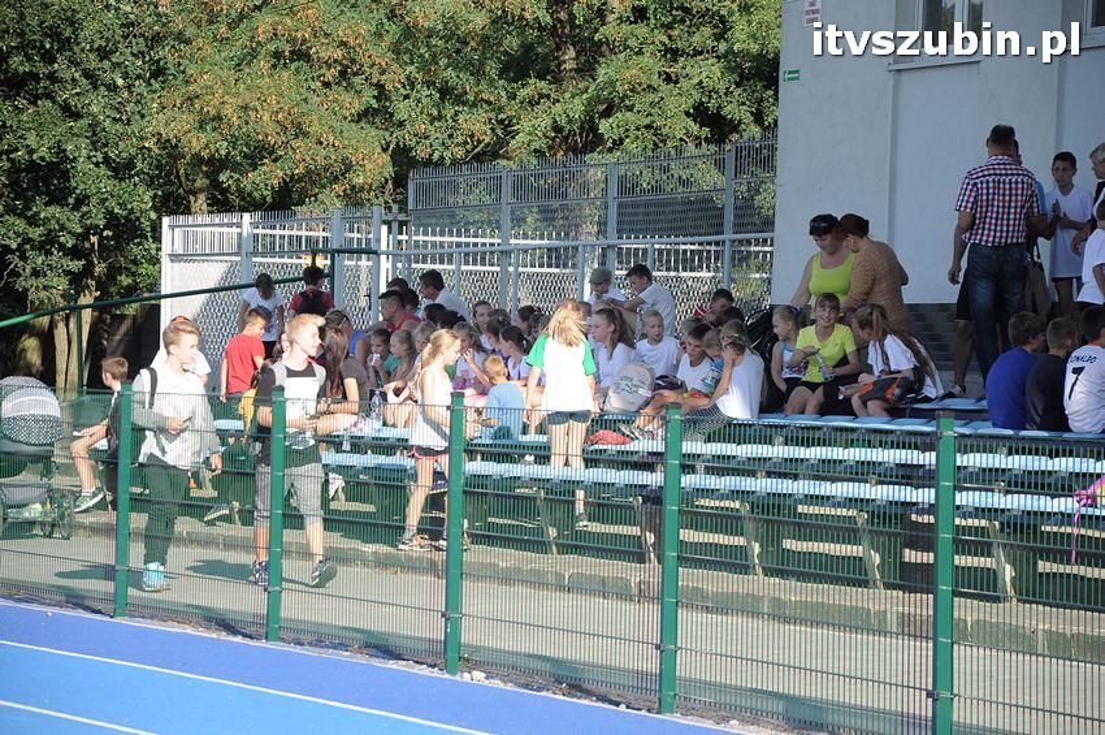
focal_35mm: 158
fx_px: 4830
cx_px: 552
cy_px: 368
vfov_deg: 8.7
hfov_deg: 13.1
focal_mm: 105
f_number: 6.3
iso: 400
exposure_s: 1/640
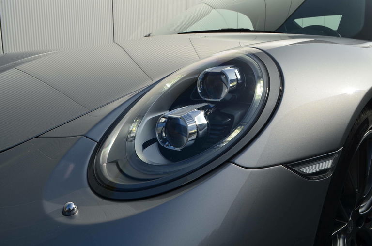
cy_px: 123
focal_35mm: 36
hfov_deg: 53.2
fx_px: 371
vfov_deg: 36.7
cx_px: 186
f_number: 11
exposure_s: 1/125
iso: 110
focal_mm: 24
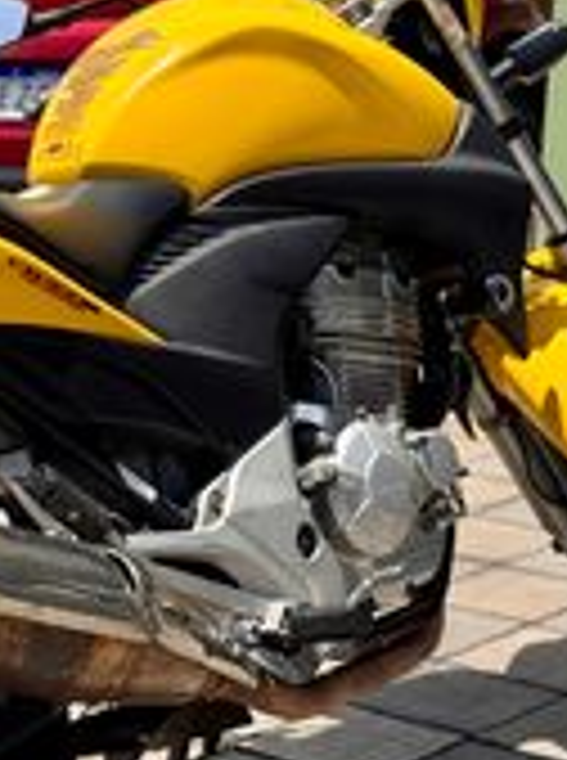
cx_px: 0
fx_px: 2938
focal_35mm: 134
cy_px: 324
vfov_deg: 14.7
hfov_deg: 10.9
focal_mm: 6.76
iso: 64
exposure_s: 1/4608
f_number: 1.78
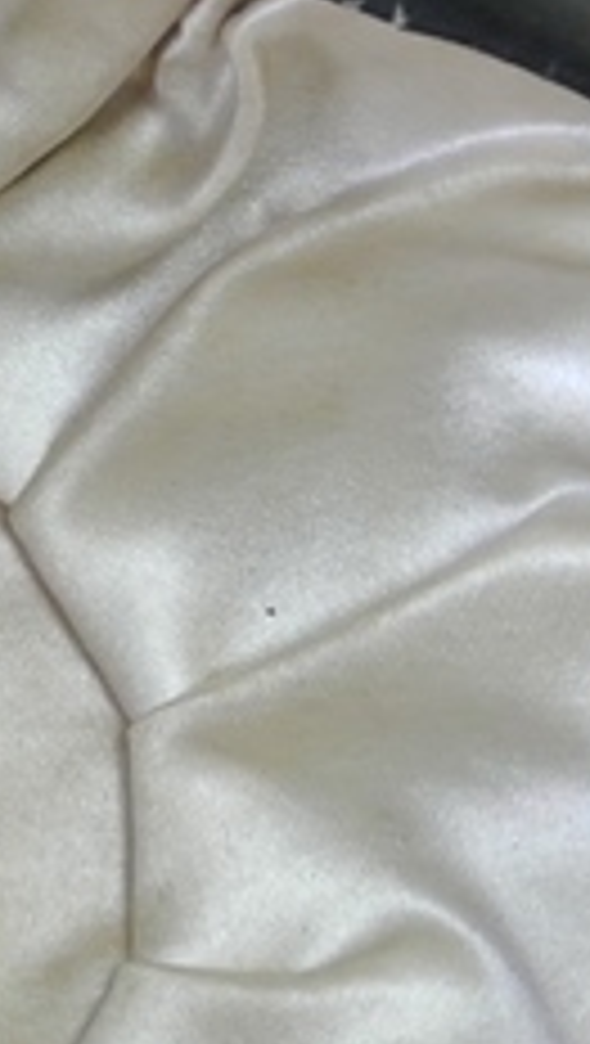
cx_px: -261
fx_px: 5879
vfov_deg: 10.1
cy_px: 1015
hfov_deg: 5.7
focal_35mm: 212
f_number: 4.5
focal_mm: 17.5
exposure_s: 1/60
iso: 800
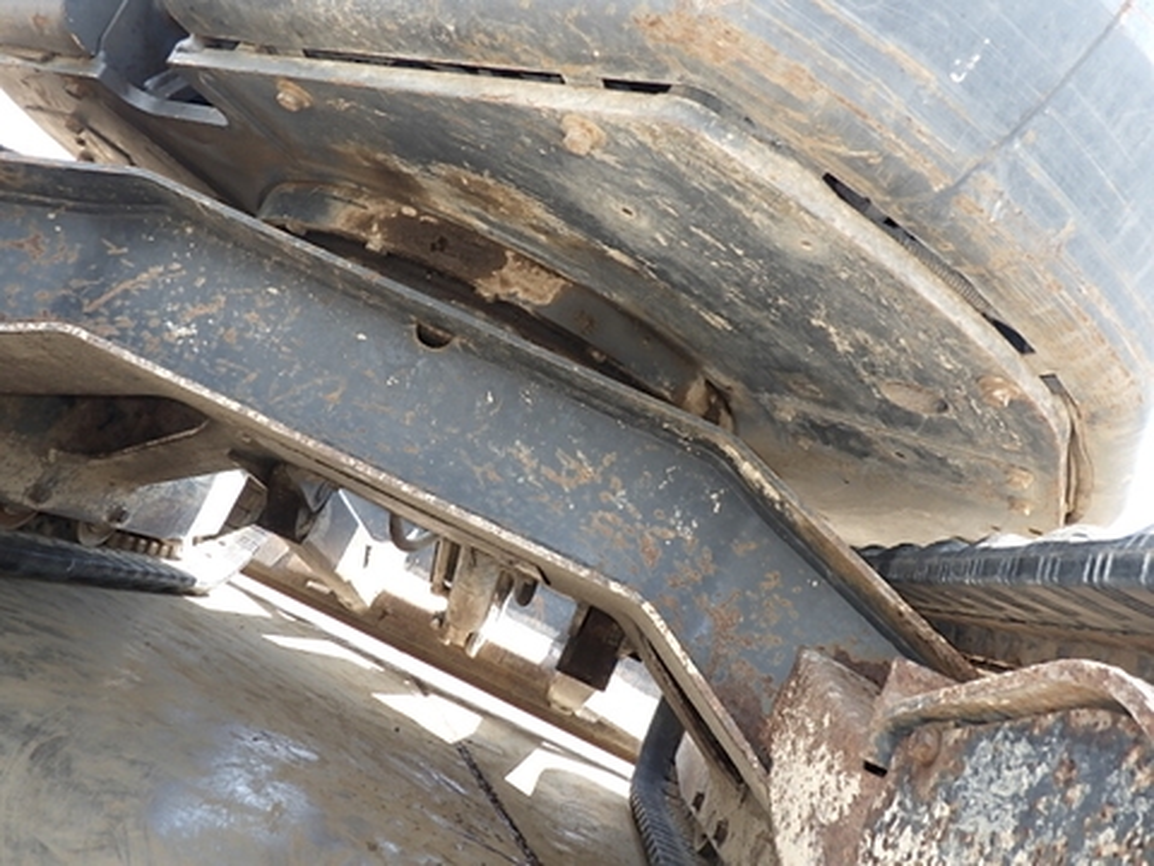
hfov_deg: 63.4
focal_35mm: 28
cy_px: 433
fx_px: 933
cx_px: 577
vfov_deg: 49.7
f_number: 3.5
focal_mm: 5
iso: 125
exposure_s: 1/125
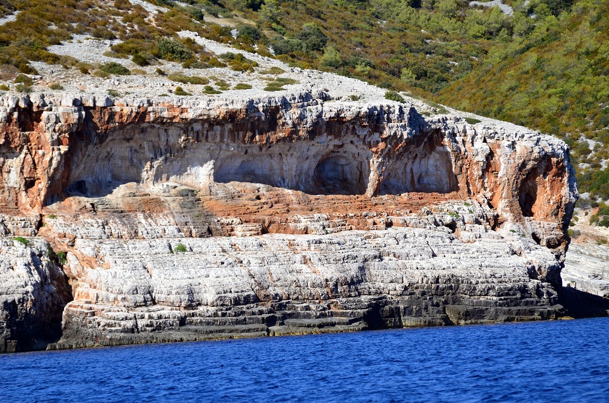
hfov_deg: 6.0
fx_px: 5822
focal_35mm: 345
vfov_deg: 4.0
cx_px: 304
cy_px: 202
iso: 640
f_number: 5.3
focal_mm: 230
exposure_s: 1/4000
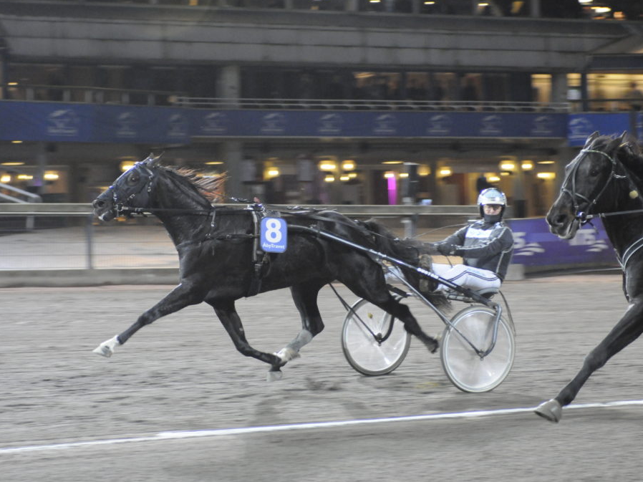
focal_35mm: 115
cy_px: 241
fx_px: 2136
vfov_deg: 12.9
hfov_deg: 17.1
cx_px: 296
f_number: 3.5
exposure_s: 1/250
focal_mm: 70
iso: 2500
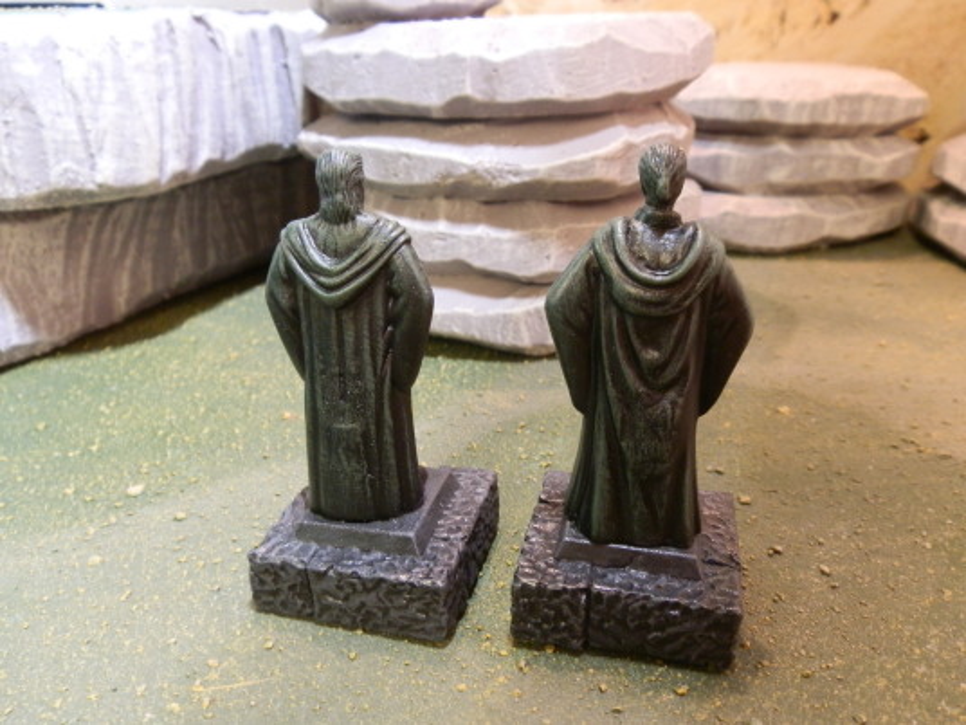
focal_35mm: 28
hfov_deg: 63.4
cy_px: 362
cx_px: 483
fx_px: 781
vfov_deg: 49.7
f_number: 3.1
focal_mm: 5
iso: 200
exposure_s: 1/8
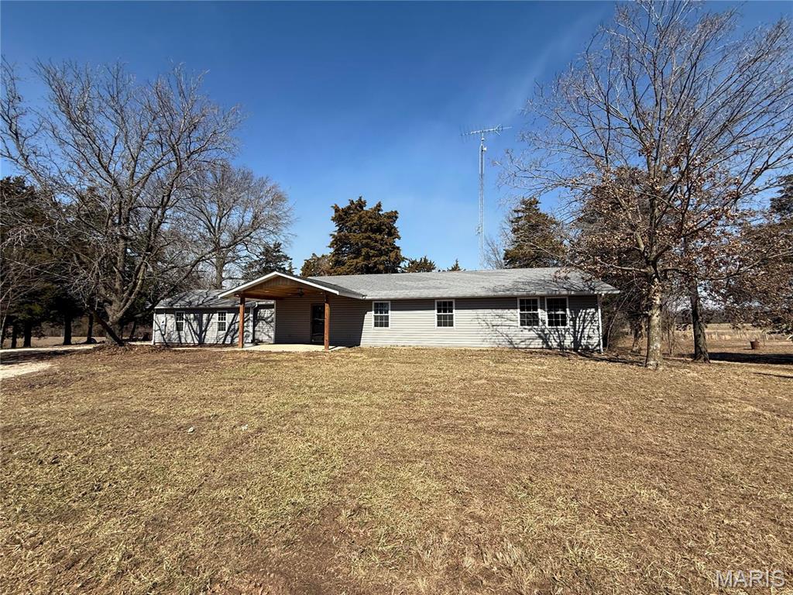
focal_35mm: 14
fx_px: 321
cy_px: 298
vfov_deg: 85.7
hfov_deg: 102.1
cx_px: 396
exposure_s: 1/1745
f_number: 2.2
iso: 50
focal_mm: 2.22
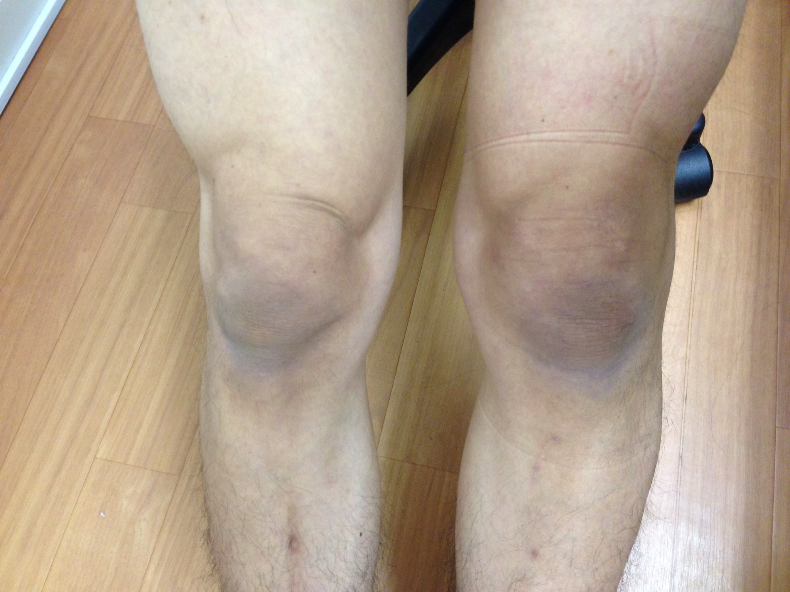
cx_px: 395
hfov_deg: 55.4
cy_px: 296
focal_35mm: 33
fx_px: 753
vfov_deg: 42.9
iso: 200
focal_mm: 4.13
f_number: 2.4
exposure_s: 1/20
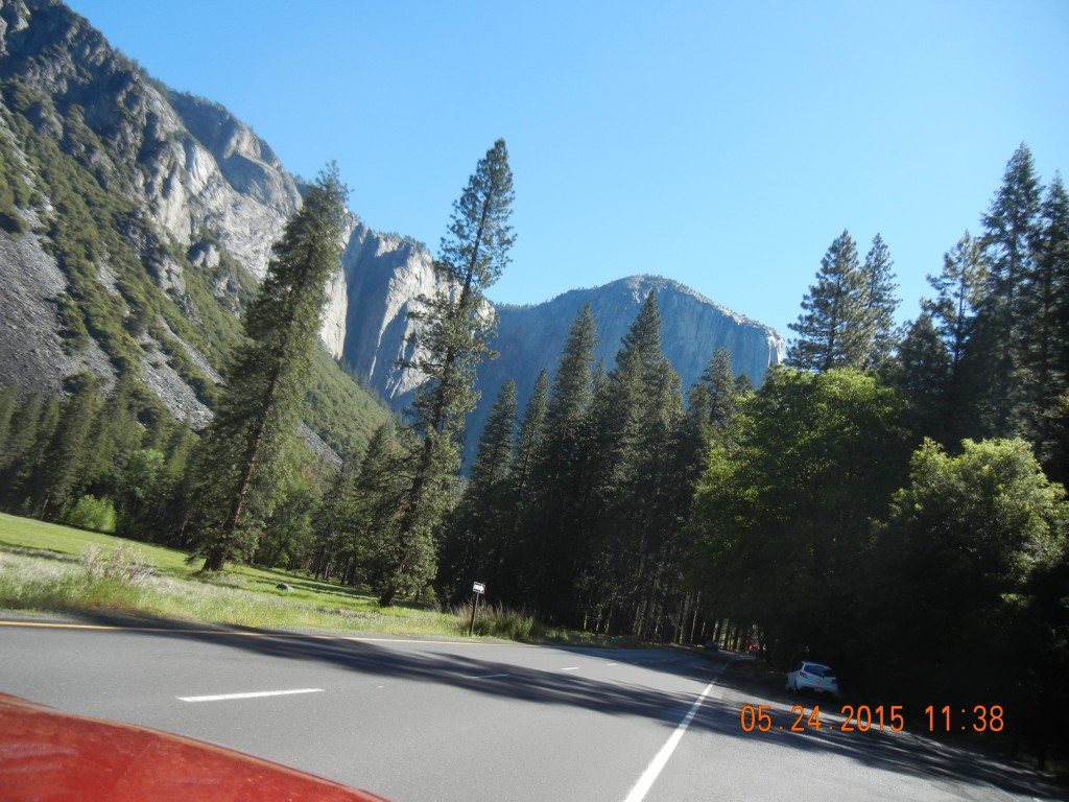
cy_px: 401
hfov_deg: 60.0
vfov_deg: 46.8
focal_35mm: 30
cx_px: 534
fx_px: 926
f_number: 3.5
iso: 160
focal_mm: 5.4
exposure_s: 1/666
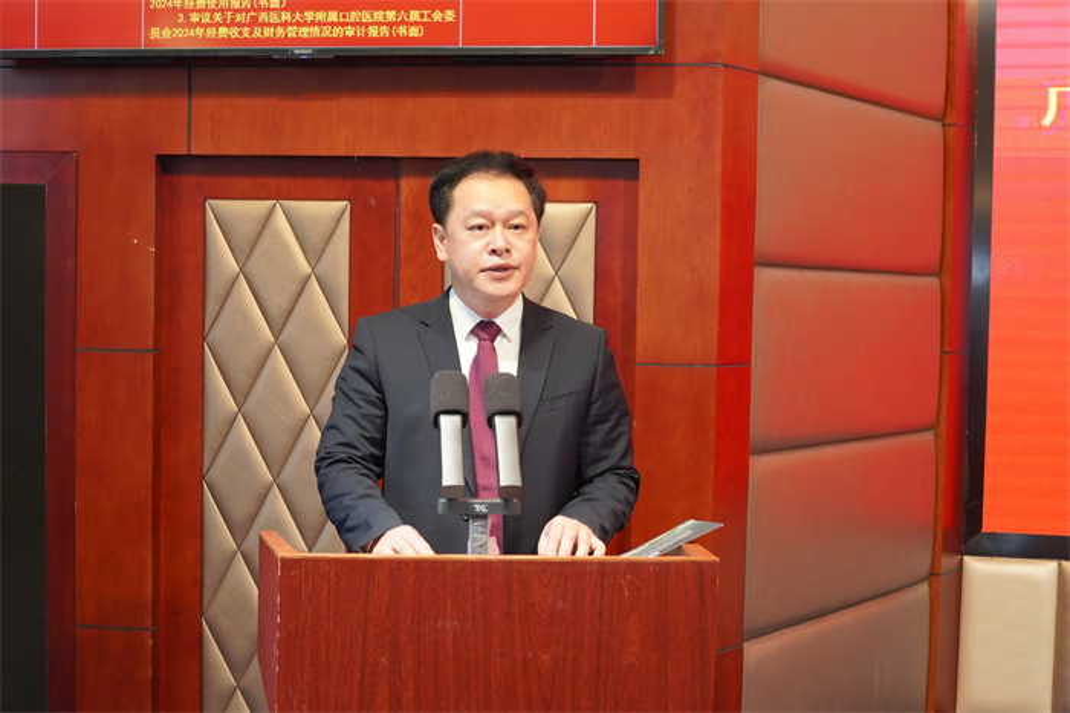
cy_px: 356
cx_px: 535
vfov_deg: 36.8
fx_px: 1069
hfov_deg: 53.2
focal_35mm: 36
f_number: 3.2
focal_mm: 24
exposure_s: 1/100
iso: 800
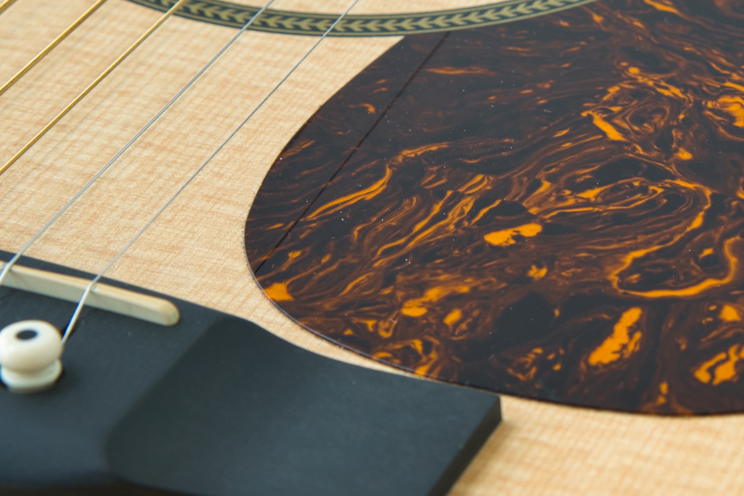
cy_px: 182
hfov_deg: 14.2
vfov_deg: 9.7
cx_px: 801
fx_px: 2914
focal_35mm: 141
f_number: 8
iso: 400
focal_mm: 55
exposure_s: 1/80
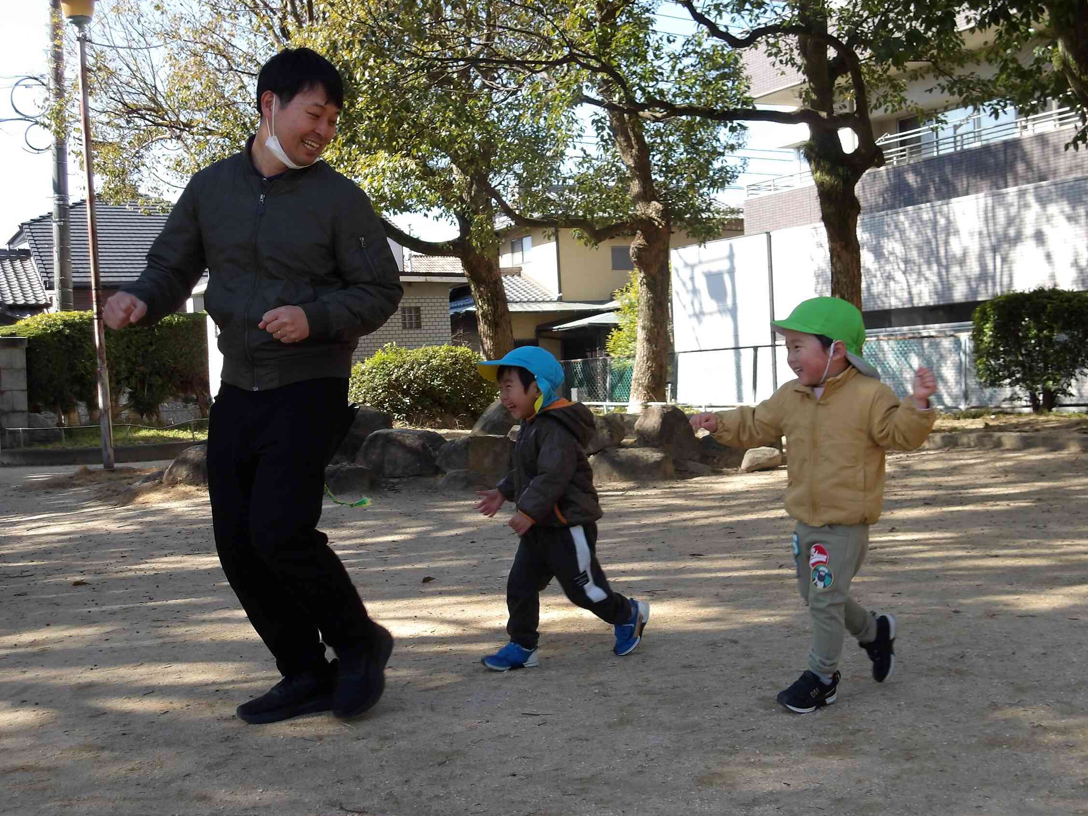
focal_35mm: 43
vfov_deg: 33.6
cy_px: 404
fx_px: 1352
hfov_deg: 43.8
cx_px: 557
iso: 100
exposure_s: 1/282
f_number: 3.7
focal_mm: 7.6
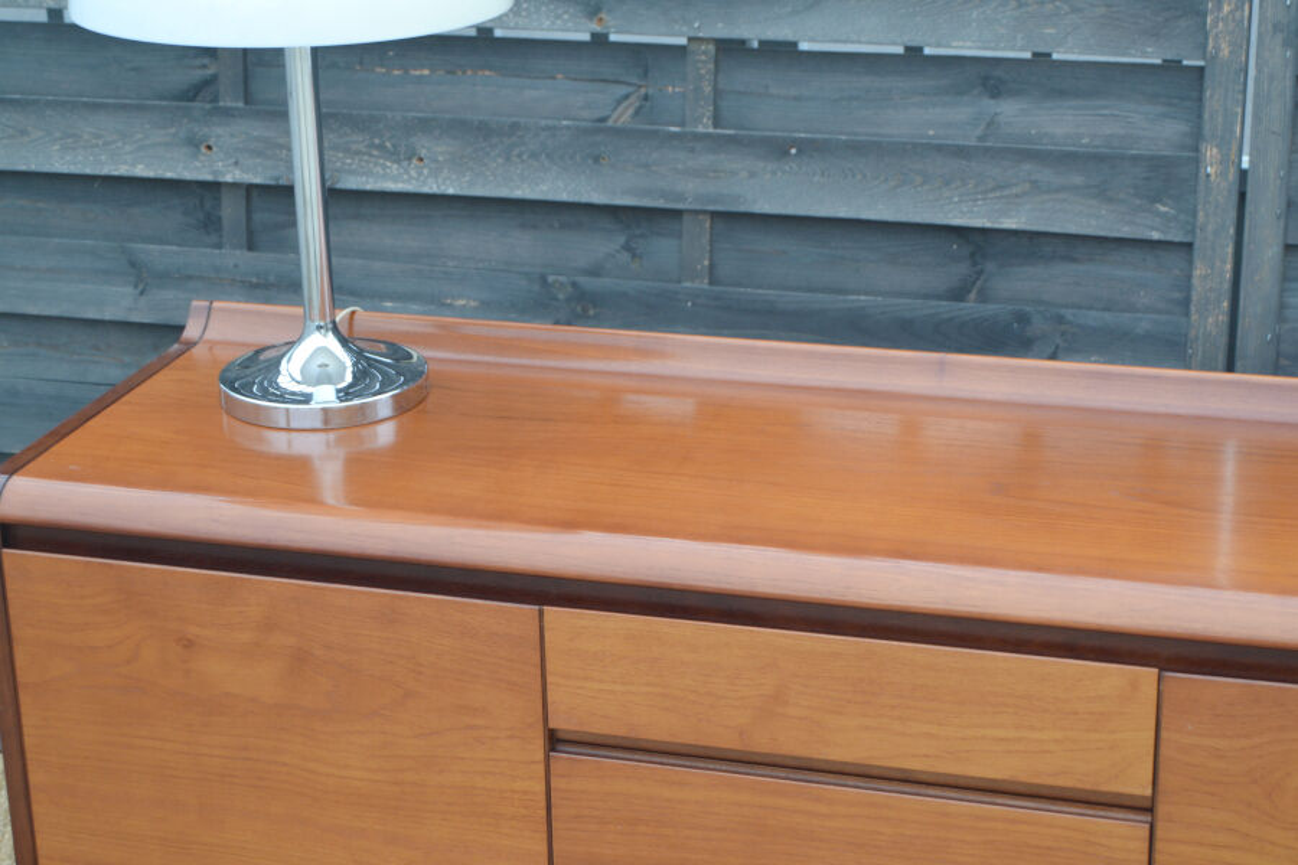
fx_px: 2488
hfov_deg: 29.2
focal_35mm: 69
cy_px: 432
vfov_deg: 19.7
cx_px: 649
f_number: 5.3
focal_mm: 46
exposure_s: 1/60
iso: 400
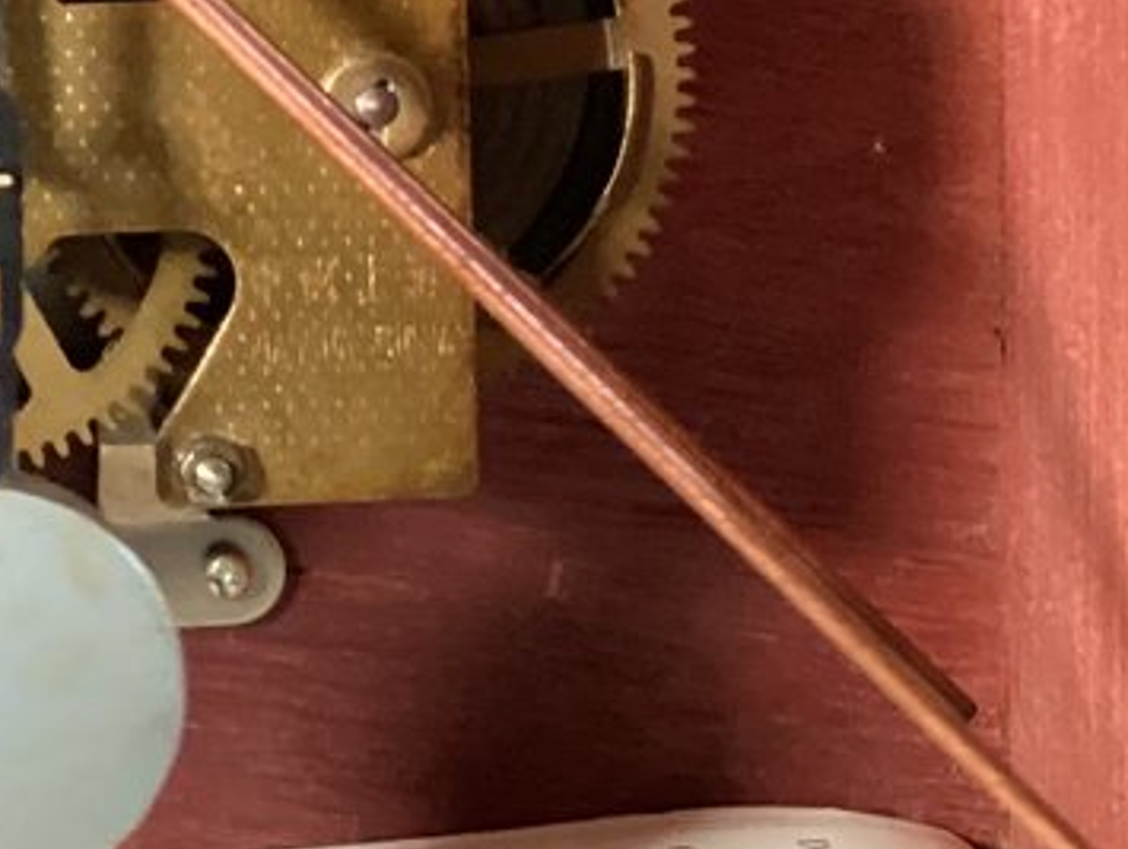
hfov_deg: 14.4
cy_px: -87
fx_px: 4306
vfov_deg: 11.1
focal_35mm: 132
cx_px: -237
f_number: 2.4
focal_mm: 3.3
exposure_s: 1/25
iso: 640
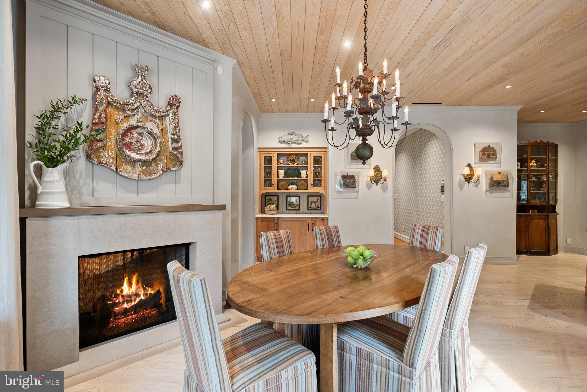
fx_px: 261
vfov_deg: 73.8
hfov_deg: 96.7
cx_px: 294
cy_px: 196
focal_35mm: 16
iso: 800
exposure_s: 1/25
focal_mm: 16
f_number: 4
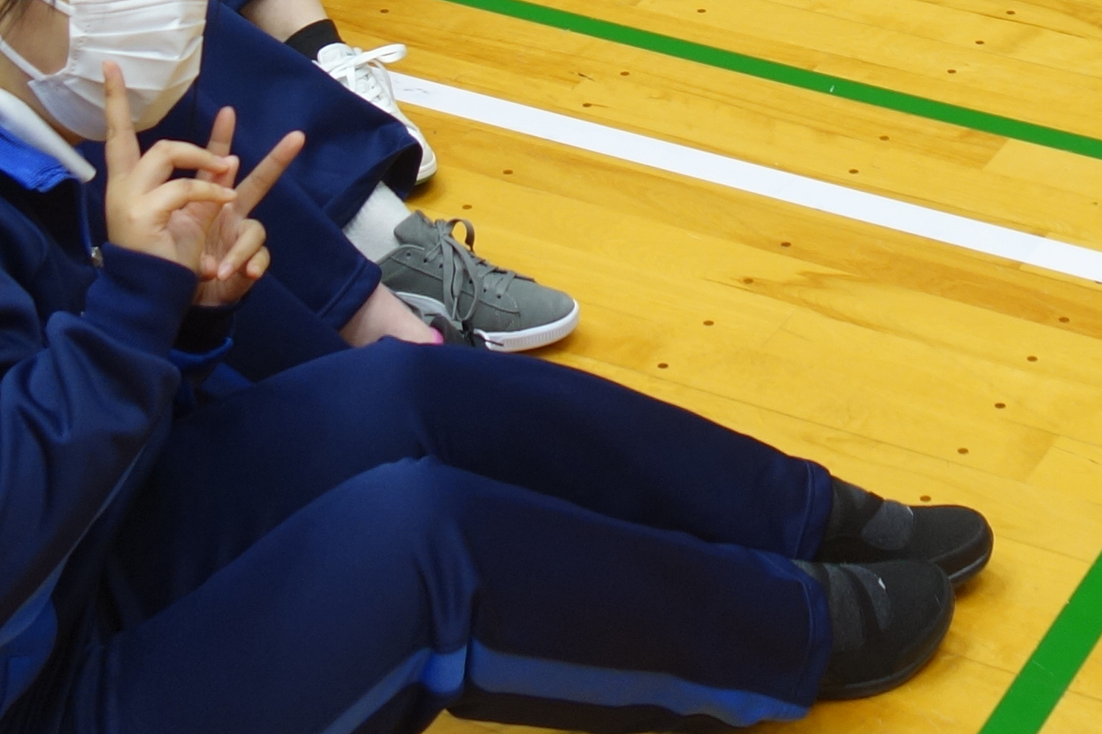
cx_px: 883
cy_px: -549
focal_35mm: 106
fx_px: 3245
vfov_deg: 12.0
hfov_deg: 19.1
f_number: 2.2
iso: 125
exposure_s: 1/60
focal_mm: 10.91
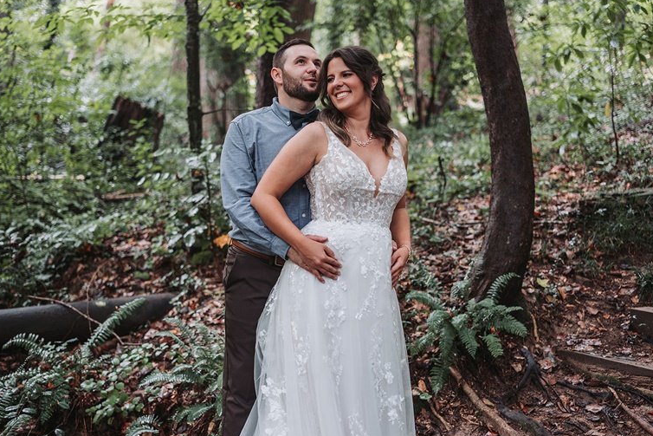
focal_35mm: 53
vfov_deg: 25.5
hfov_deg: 37.5
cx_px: 322
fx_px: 961
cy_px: 219
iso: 320
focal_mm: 33
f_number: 1.4
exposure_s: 1/320
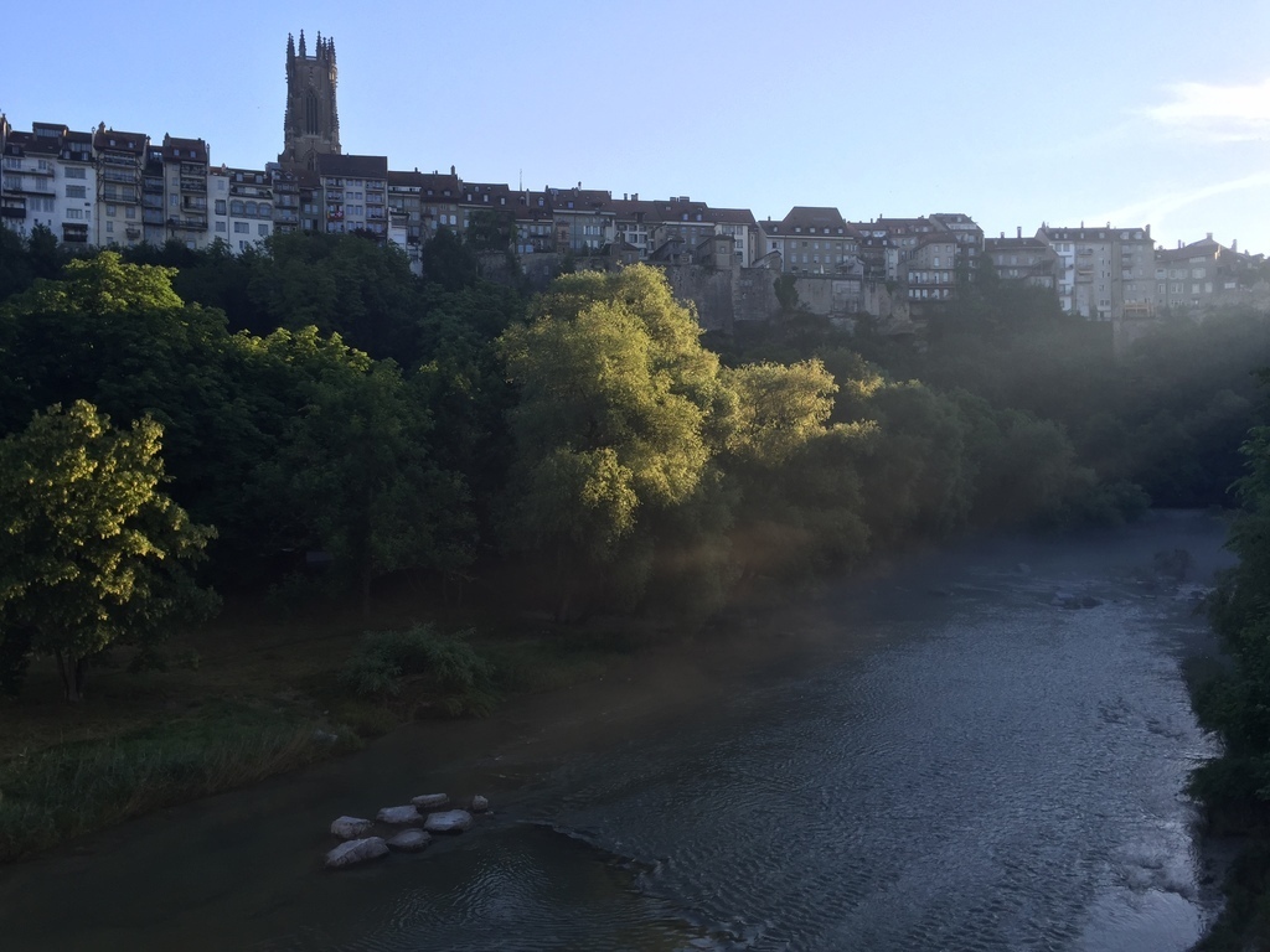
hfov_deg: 61.7
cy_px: 476
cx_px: 635
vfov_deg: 48.2
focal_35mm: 29
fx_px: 1064
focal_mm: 4.15
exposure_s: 1/542
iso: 32
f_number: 2.2
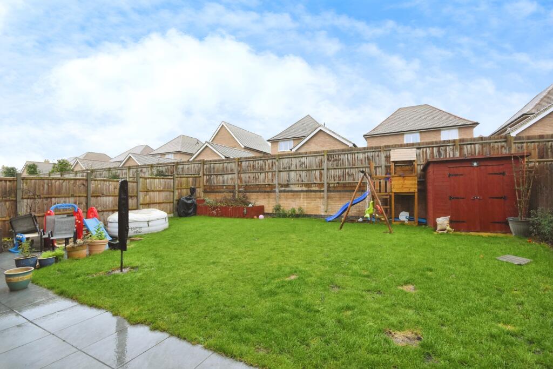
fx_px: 230
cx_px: 276
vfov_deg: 77.3
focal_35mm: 15
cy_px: 184
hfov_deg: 100.4
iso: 1250
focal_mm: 10
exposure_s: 1/100
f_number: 8
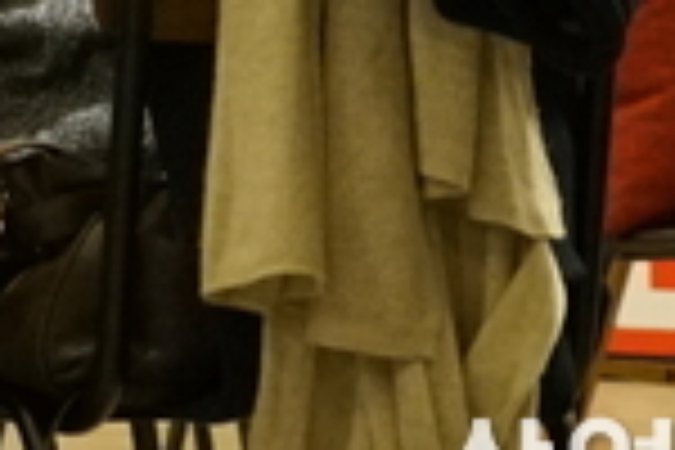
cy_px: -338
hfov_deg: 5.2
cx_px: -324
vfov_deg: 3.5
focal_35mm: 395
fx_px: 7406
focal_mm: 58
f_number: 5
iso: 6400
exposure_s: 1/400
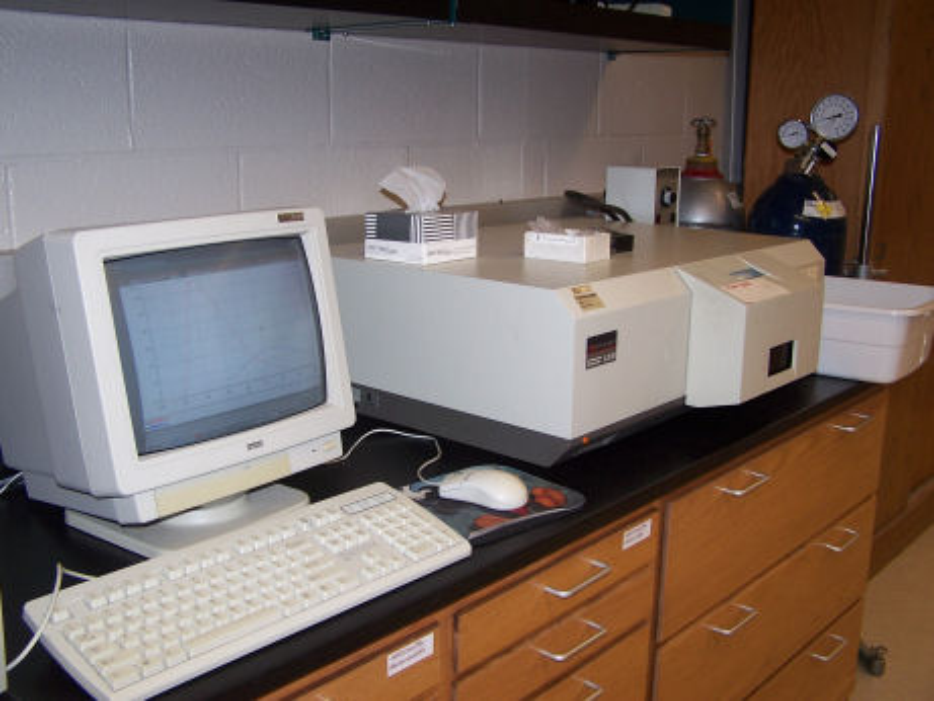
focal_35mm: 38
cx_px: 467
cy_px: 350
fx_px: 1026
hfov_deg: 49.0
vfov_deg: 37.7
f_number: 2.8
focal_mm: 6.3
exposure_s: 1/60
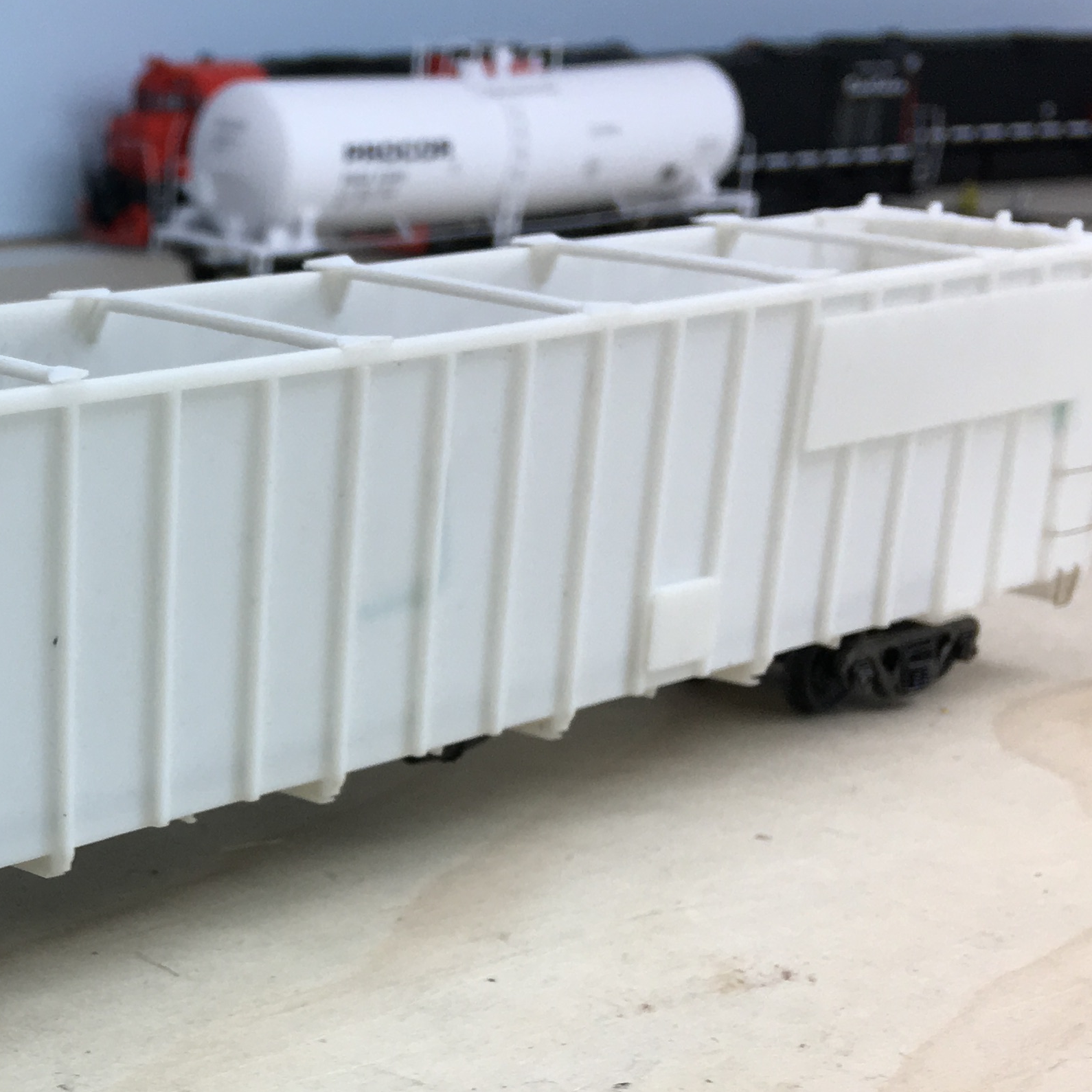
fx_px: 2320
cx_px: -29
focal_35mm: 65
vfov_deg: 26.2
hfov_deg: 25.1
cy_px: 819
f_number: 2.2
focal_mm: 4.15
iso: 40
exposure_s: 1/120
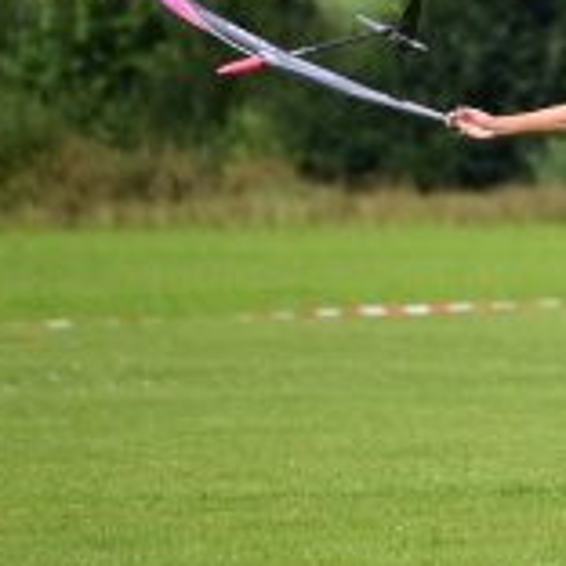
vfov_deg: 1.6
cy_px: 229
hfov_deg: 1.6
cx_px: 789
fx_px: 19997
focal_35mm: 1081
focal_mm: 400
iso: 1000
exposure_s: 1/3200
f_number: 6.3
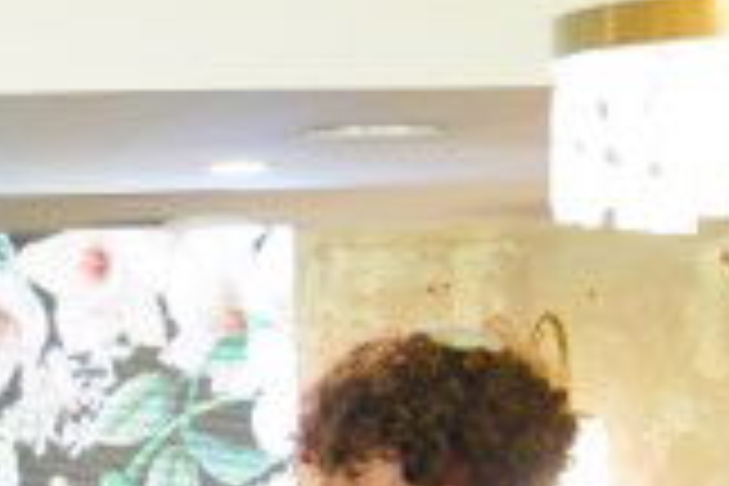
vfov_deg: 5.4
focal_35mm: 249
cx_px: -940
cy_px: 810
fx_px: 5042
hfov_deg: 7.8
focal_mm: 35
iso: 2500
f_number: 3.5
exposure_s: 1/200
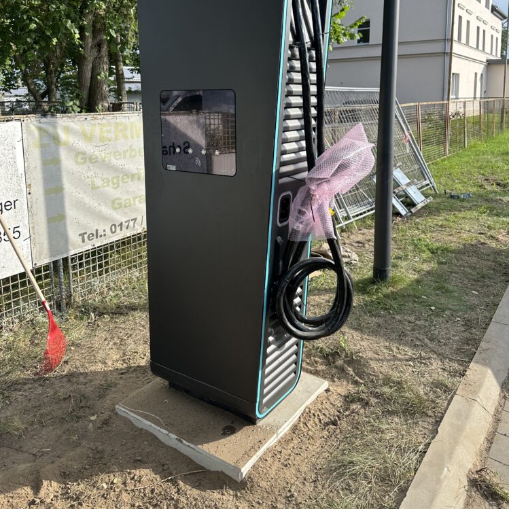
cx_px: 256
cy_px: 162
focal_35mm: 29
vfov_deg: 54.3
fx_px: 482
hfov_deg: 55.6
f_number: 1.78
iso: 80
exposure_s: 1/1183
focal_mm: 6.86
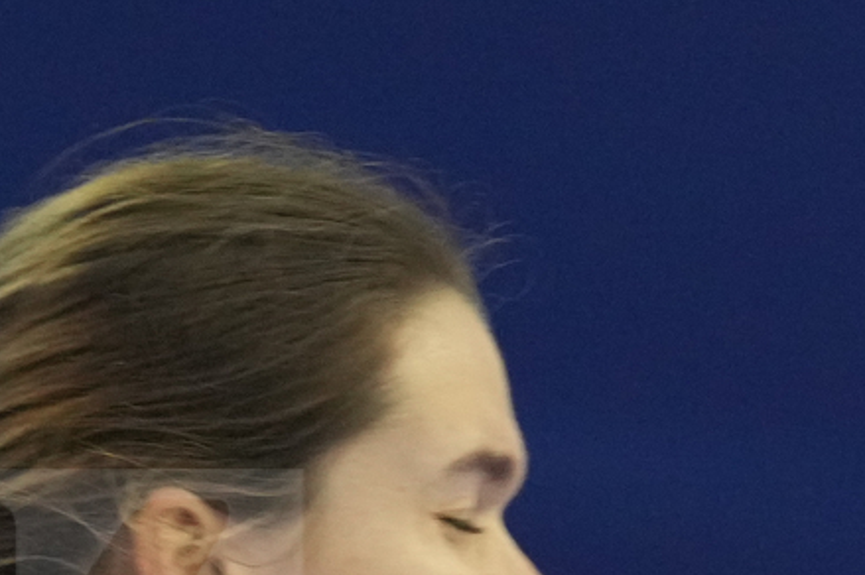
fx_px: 27370
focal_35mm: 1140
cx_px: 79
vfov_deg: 1.2
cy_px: 1540
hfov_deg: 1.8
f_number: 2.8
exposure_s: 1/1000
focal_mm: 200
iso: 4000
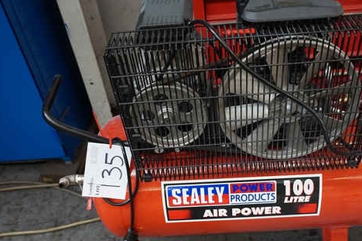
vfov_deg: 35.6
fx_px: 372
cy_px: 155
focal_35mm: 37
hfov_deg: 51.6
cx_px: 214
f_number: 3.5
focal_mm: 16
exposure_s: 1/160
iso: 2500
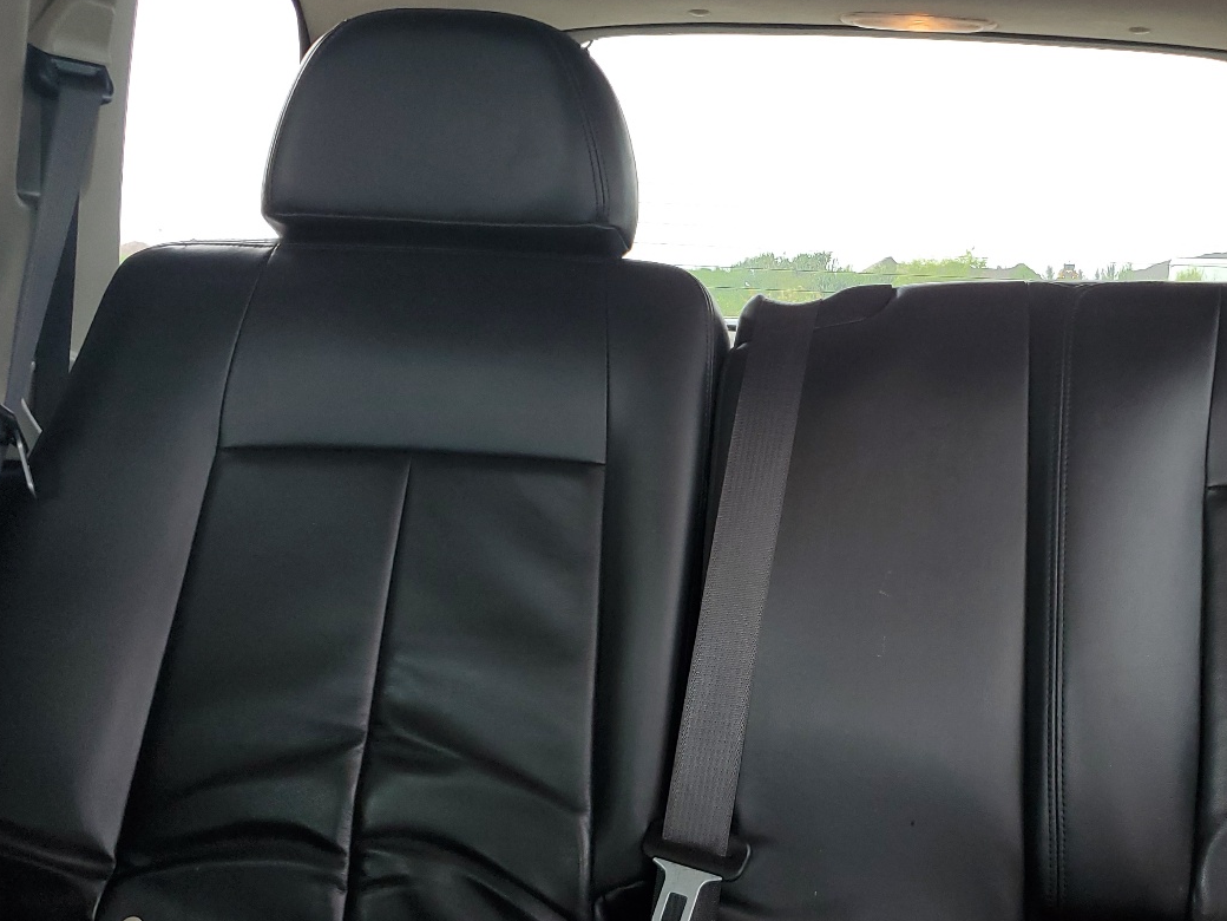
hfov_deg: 45.7
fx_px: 1418
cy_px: 504
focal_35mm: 40
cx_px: 872
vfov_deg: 35.9
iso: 66
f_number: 1.5
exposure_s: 1/120
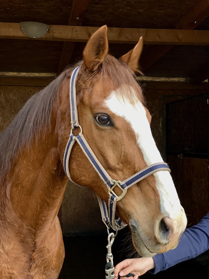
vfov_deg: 36.8
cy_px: 140
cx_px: 104
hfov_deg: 28.0
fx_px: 419
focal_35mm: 52
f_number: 2.4
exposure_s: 1/122
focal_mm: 6
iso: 20
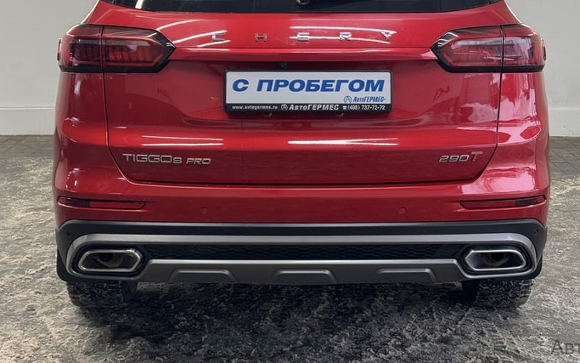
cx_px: 304
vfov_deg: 19.2
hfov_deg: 30.6
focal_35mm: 67
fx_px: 1059
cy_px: 77
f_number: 1.78
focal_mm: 6.76
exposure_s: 1/100
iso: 80
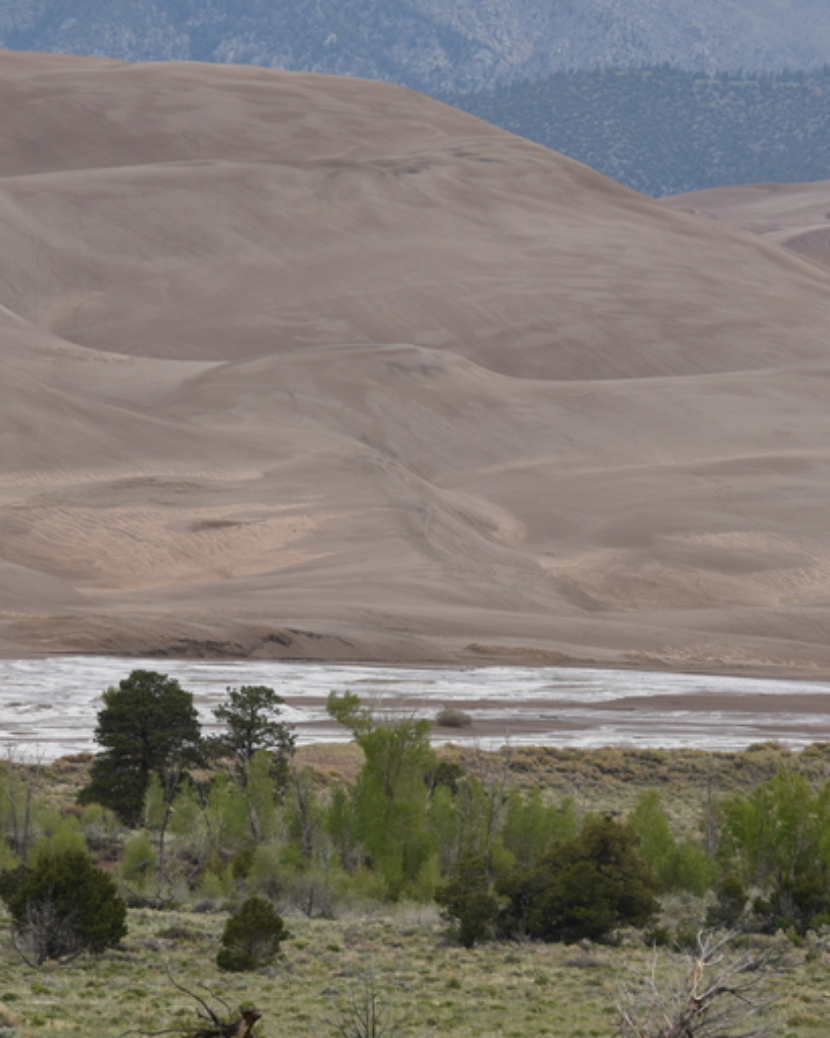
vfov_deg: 6.6
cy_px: 297
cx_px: 455
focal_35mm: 293
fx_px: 9002
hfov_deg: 5.3
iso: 100
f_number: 8
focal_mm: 125
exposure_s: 1/250
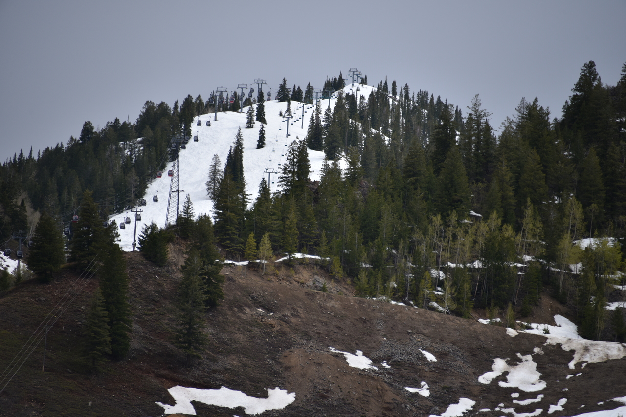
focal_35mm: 300
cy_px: 208
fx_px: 5218
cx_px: 313
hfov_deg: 6.9
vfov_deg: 4.6
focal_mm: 300
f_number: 5.6
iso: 125
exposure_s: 1/640
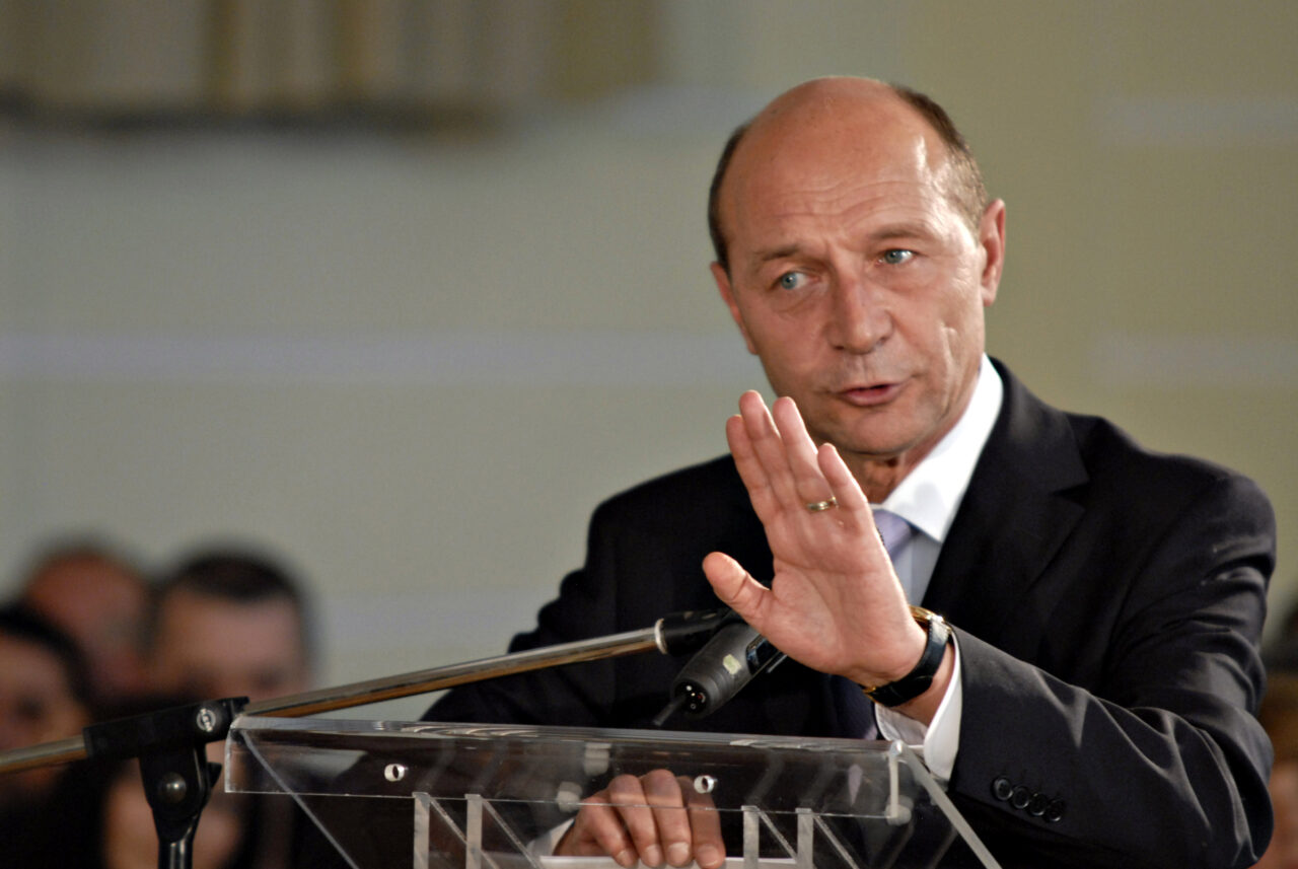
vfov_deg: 4.6
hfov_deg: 6.9
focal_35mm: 300
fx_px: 10830
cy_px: 434
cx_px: 649
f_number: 3.2
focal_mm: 200
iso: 800
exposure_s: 1/80
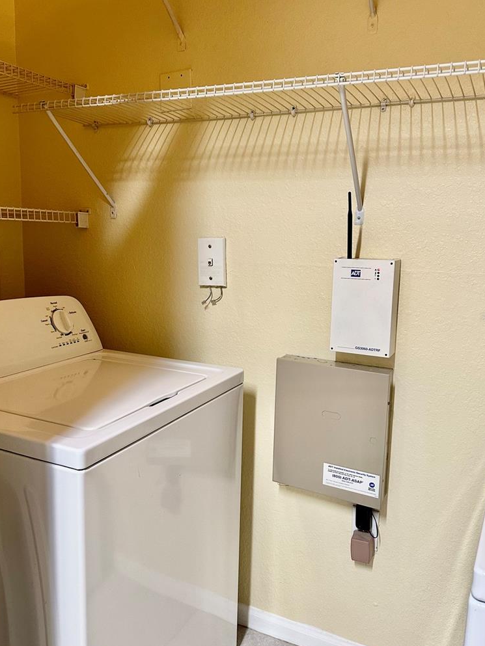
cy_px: 317
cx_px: 234
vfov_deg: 61.6
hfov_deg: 48.2
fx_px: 542
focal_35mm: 29
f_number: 1.78
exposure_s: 1/60
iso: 200
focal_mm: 6.86
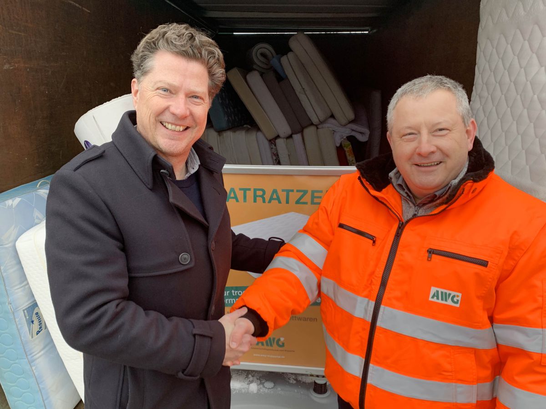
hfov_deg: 67.3
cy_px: 204
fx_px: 410
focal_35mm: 26
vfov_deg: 53.1
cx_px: 273
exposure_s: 1/121
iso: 50
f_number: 1.8
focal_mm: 4.25
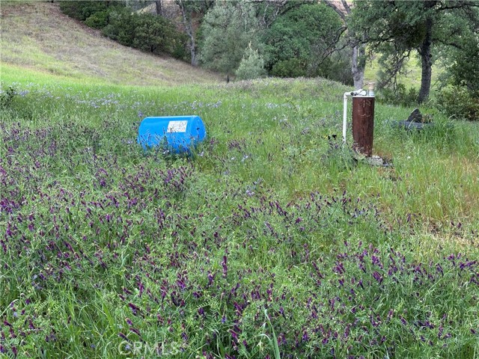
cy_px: 180
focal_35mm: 48
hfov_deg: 39.7
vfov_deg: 30.3
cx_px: 240
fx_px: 664
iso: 64
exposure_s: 1/321
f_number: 1.78
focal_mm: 6.86
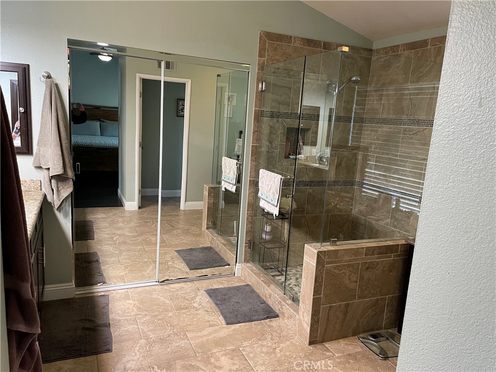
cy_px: 186
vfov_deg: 53.1
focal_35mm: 26
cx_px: 248
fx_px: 373
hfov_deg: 67.3
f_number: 1.6
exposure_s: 1/60
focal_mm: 4.2
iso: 250
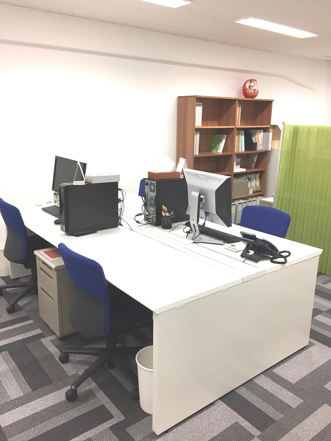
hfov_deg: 48.2
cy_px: 220
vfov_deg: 61.7
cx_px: 166
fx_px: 370
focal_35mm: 29
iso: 32
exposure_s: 1/40
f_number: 2.2
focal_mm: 4.15
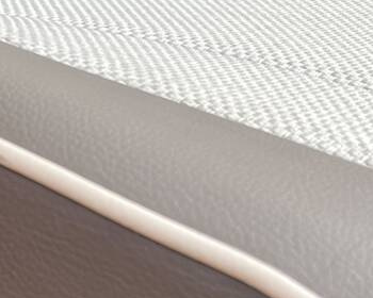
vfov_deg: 13.1
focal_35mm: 116
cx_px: -77
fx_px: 1281
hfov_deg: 15.9
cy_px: 318
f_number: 1.6
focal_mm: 5.1
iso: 40
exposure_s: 1/192
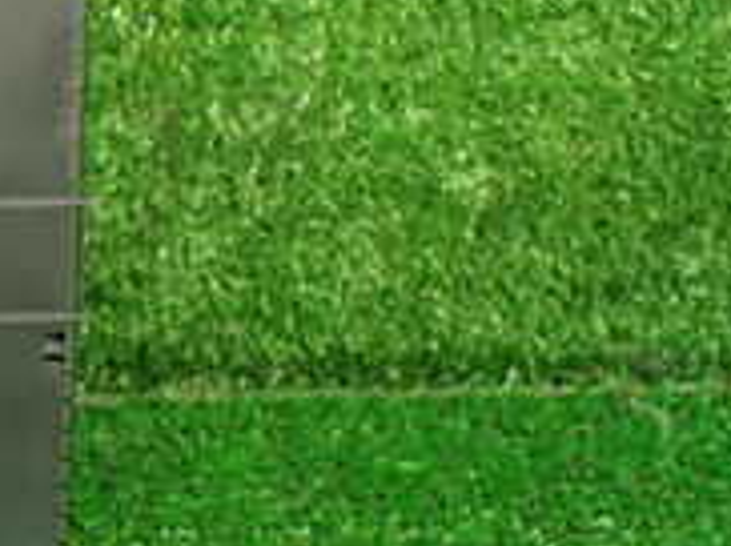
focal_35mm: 99
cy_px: 209
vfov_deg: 14.9
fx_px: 2088
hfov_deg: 17.5
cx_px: -414
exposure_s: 1/100
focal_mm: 5.4
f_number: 2.3
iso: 800
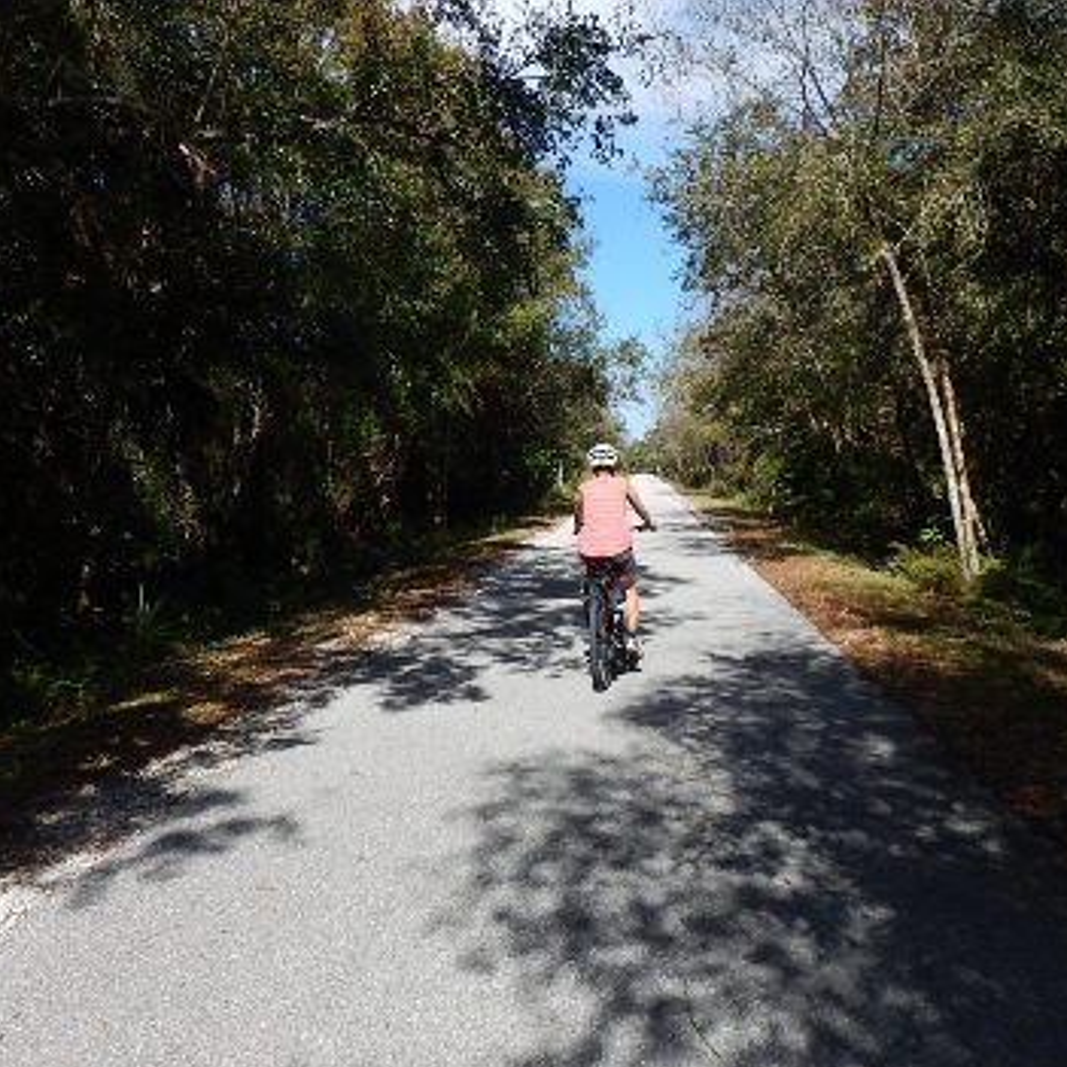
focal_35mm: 29
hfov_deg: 55.5
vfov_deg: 55.6
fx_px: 1011
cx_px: 596
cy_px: 544
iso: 125
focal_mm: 4.3
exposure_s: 1/800
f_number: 4.1
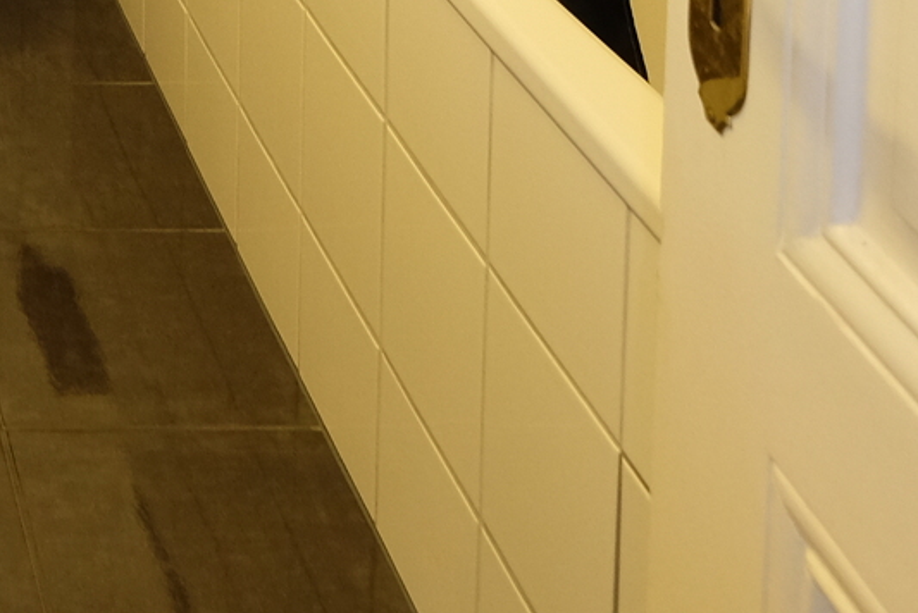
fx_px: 1837
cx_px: -303
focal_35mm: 72
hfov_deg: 24.2
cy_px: -839
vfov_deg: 13.8
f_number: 4
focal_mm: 10
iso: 800
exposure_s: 1/30
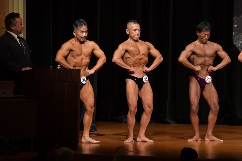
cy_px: 80
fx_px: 1814
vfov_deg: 5.1
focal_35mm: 270
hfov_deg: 7.6
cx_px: 121
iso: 5000
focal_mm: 180
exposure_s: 1/400
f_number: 5.6
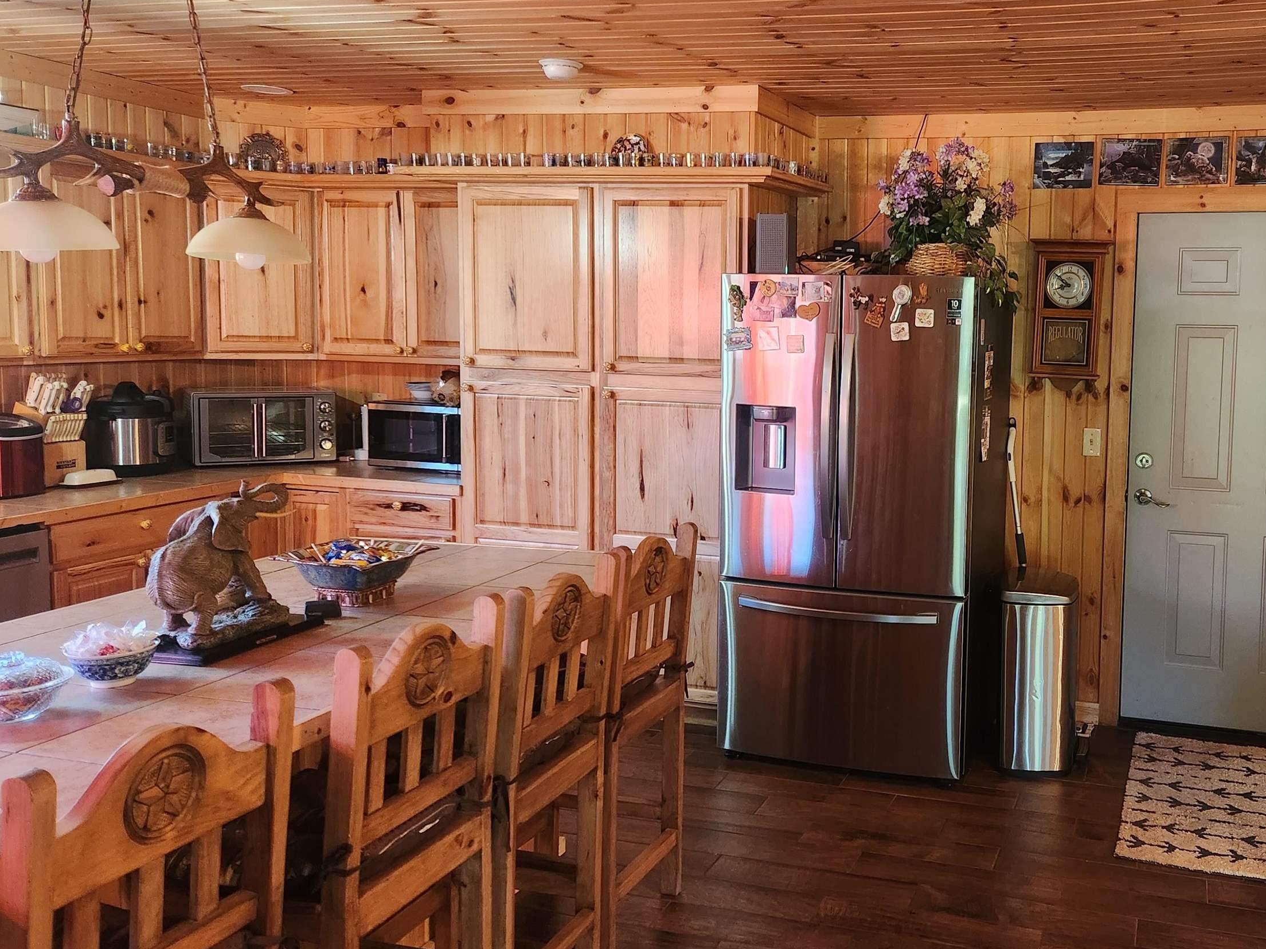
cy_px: 436
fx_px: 1170
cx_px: 871
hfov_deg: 55.3
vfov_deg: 44.1
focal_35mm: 32
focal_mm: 5.4
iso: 640
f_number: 1.8
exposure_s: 1/60
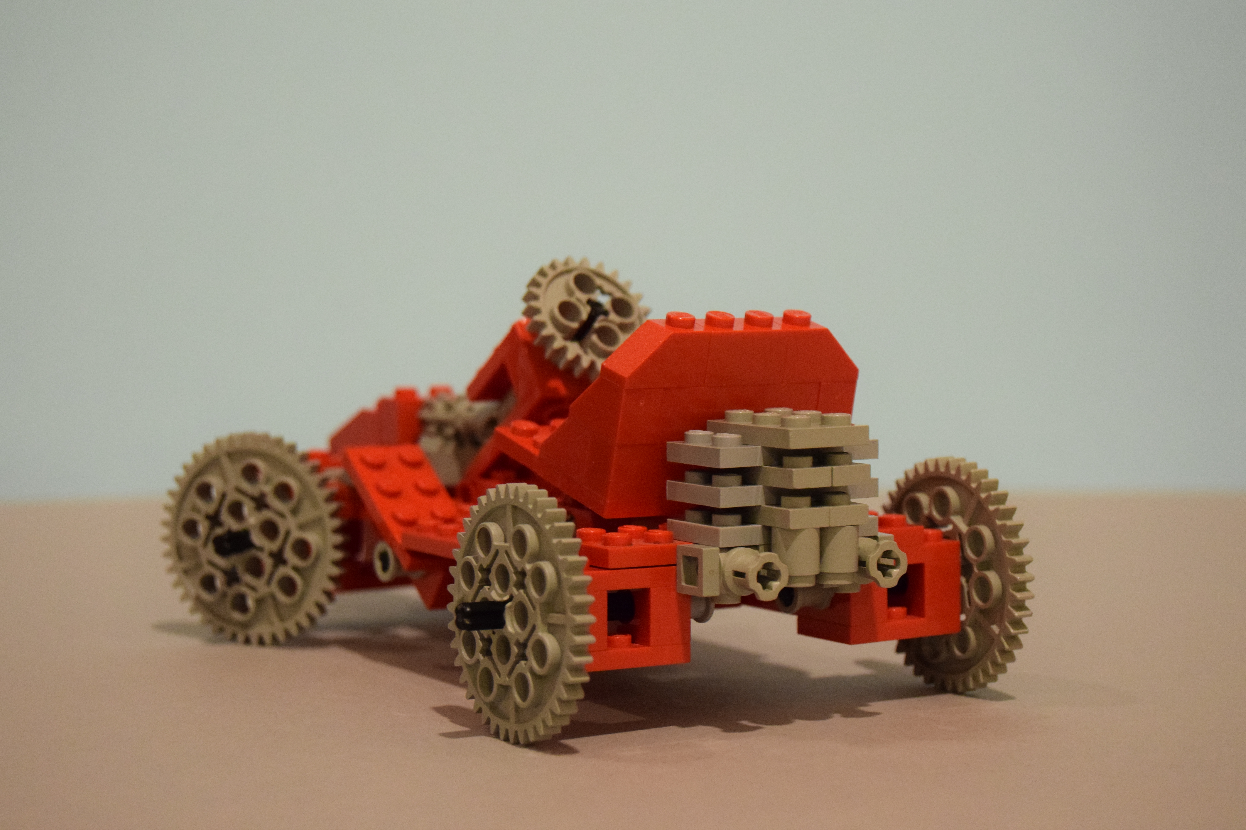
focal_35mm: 82
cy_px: 415
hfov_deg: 24.6
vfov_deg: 16.6
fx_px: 2855
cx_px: 623
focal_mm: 55
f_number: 5.6
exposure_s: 1/60
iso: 3600
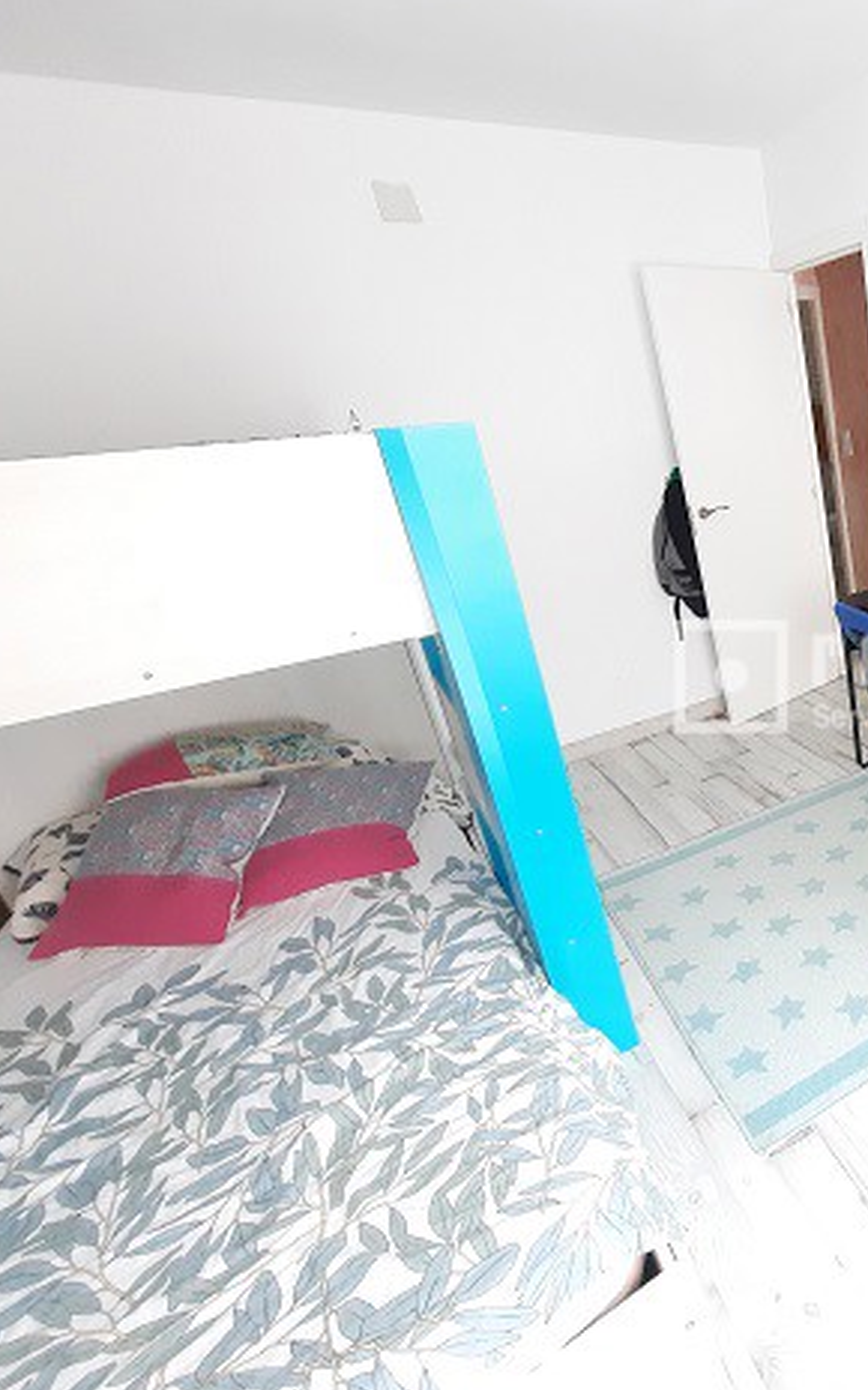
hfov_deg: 48.8
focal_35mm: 19
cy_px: 680
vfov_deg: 88.0
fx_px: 719
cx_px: 901
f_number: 2.2
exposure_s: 1/33
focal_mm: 1.74
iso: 160
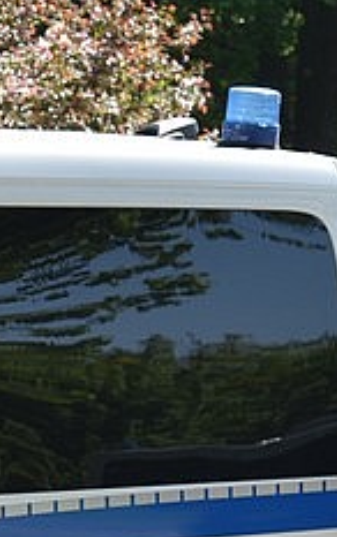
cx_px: -612
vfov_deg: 7.1
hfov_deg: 4.3
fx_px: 4327
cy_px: 539
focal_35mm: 295
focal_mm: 75
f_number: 8
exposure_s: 1/250
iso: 250
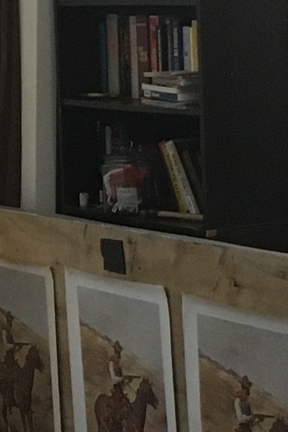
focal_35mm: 165
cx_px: -72
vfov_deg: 12.5
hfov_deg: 8.2
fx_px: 1981
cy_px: 195
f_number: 2.2
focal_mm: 4.15
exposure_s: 1/30
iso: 200
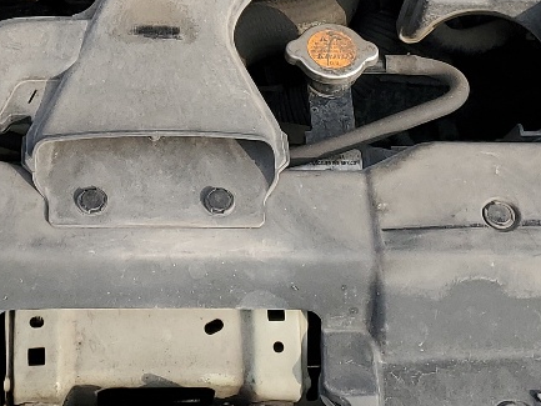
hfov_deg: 20.3
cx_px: 142
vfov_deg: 14.7
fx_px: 1501
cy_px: -141
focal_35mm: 96
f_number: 1.5
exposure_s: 1/833
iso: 50
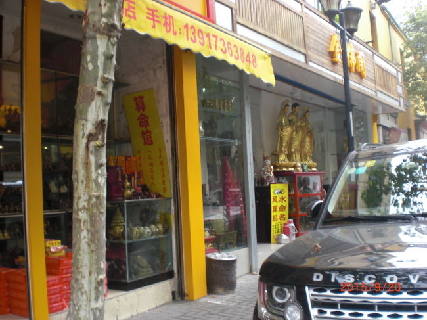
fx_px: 469
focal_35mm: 38
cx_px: 214
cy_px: 160
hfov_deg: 49.0
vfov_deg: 37.7
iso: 64
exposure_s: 1/80
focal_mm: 6.3
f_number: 3.1
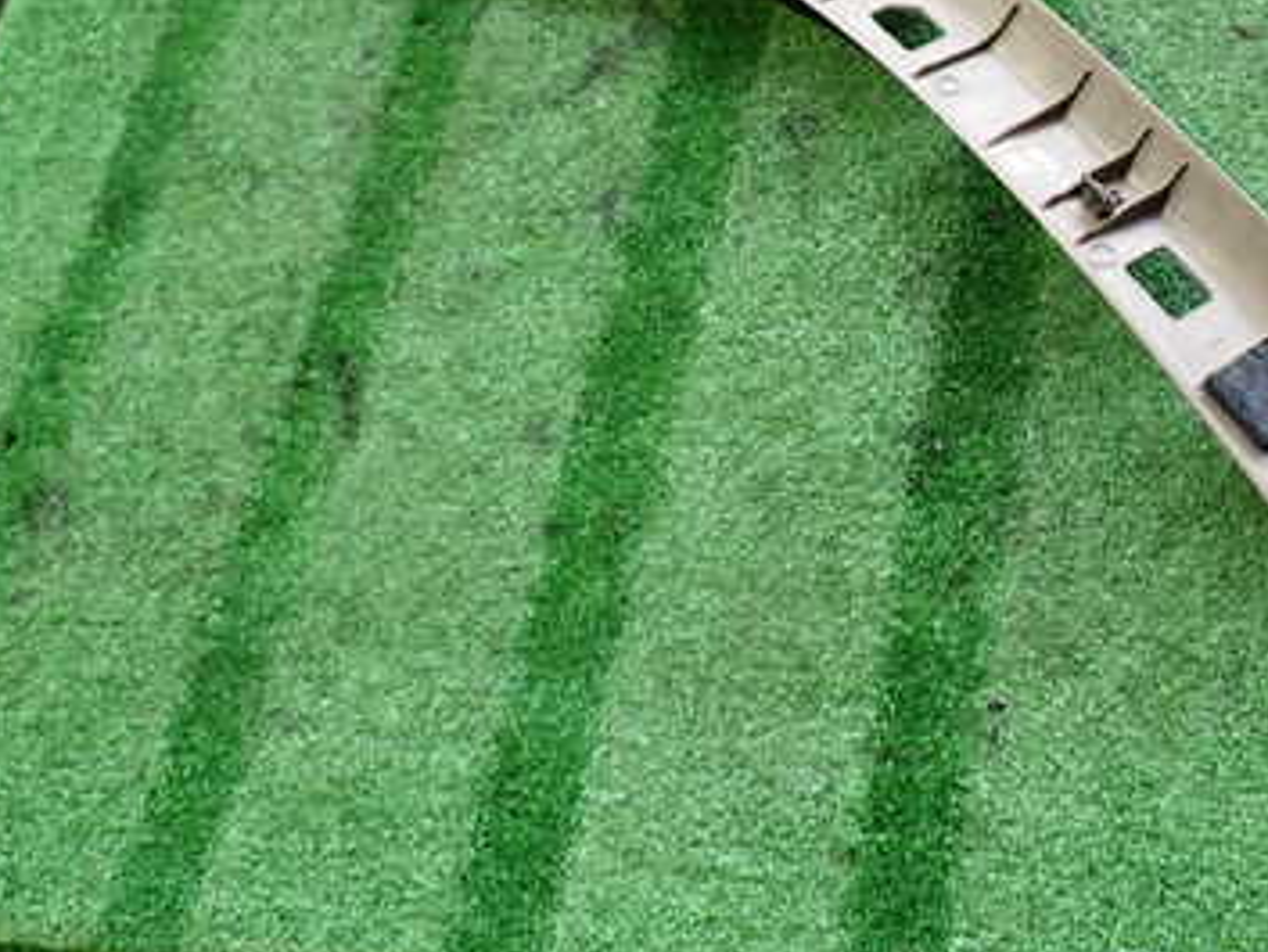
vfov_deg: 28.3
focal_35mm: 51
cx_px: 916
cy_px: 280
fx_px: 1869
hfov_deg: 36.8
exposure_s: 1/30
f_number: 2.3
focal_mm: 5.4
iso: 250
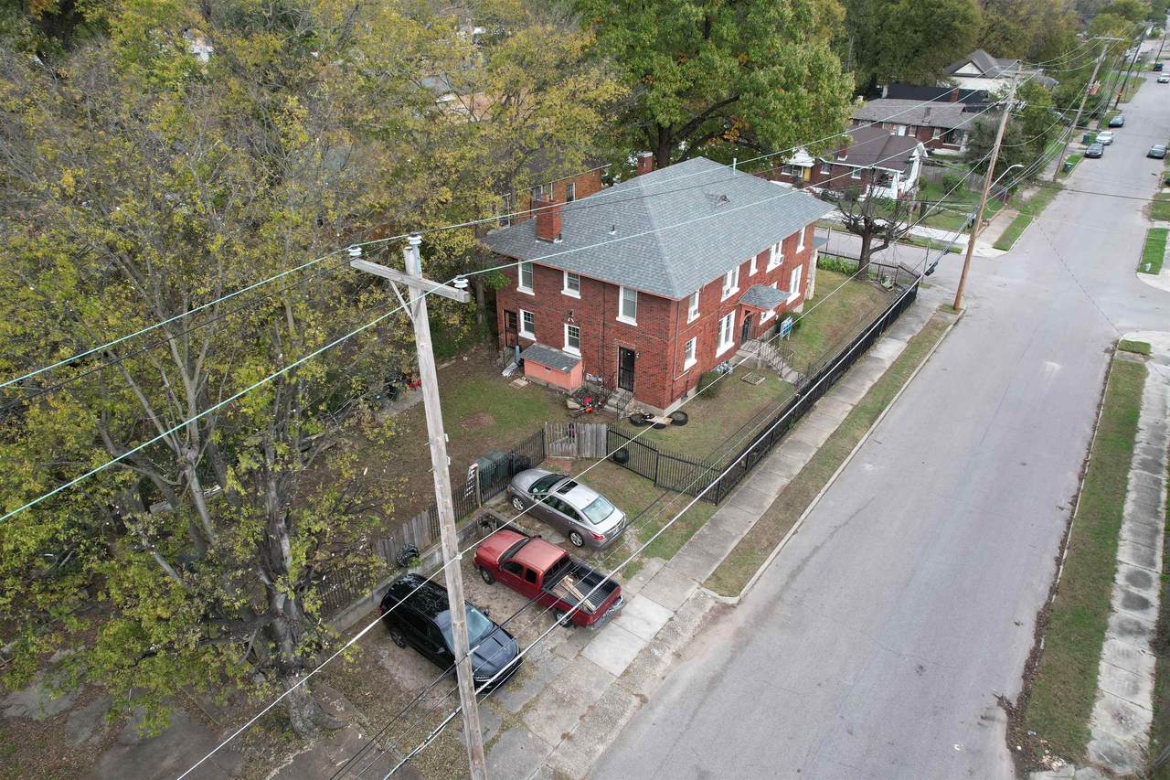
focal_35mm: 22
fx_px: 715
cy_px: 390
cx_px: 585
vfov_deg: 57.2
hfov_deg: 78.6
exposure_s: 1/320
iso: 100
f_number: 2.8
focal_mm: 8.38
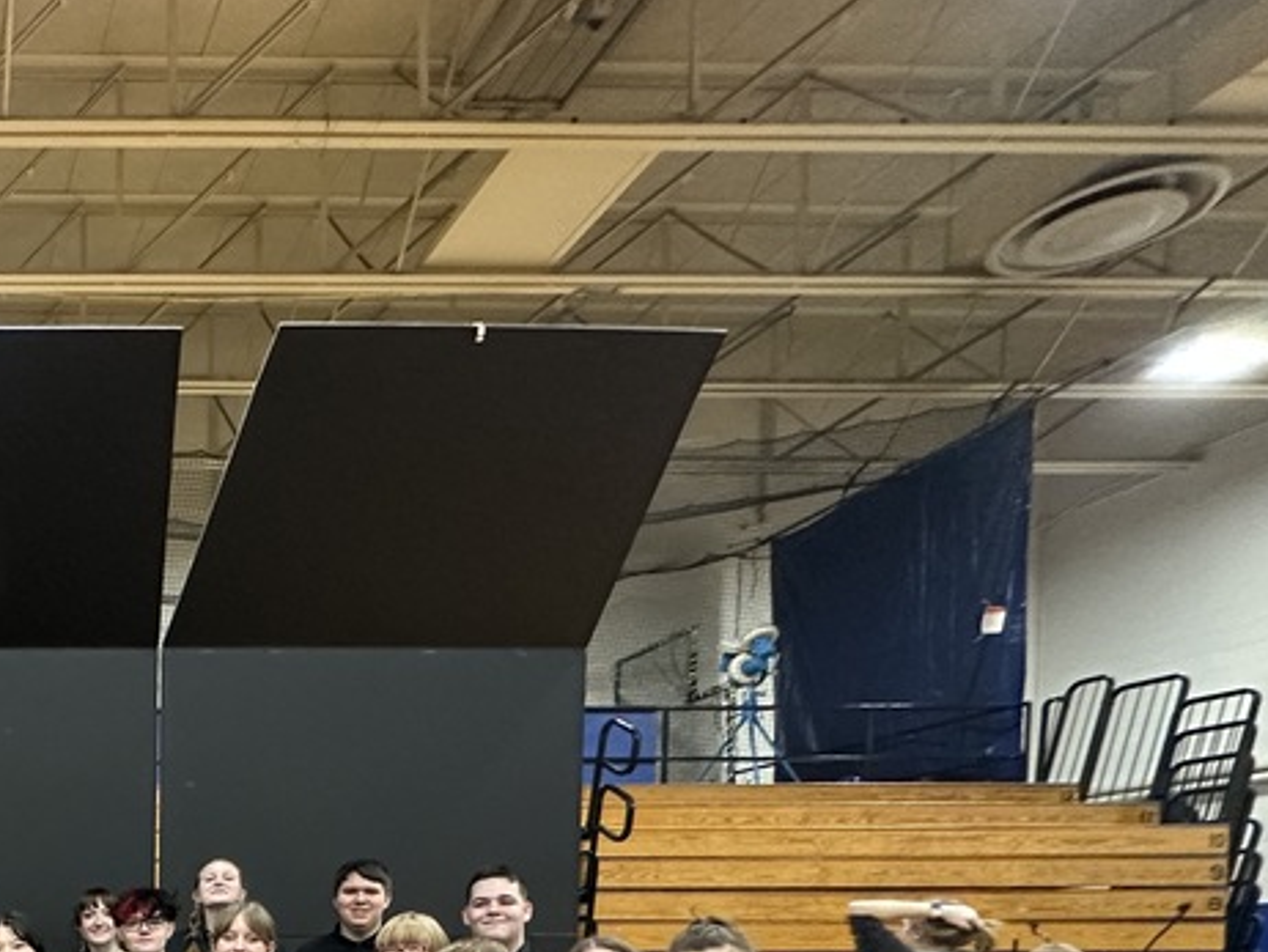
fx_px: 1136
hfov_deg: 44.3
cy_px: 1032
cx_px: -132
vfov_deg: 38.2
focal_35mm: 31
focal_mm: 2.22
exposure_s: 1/60
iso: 400
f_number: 2.2
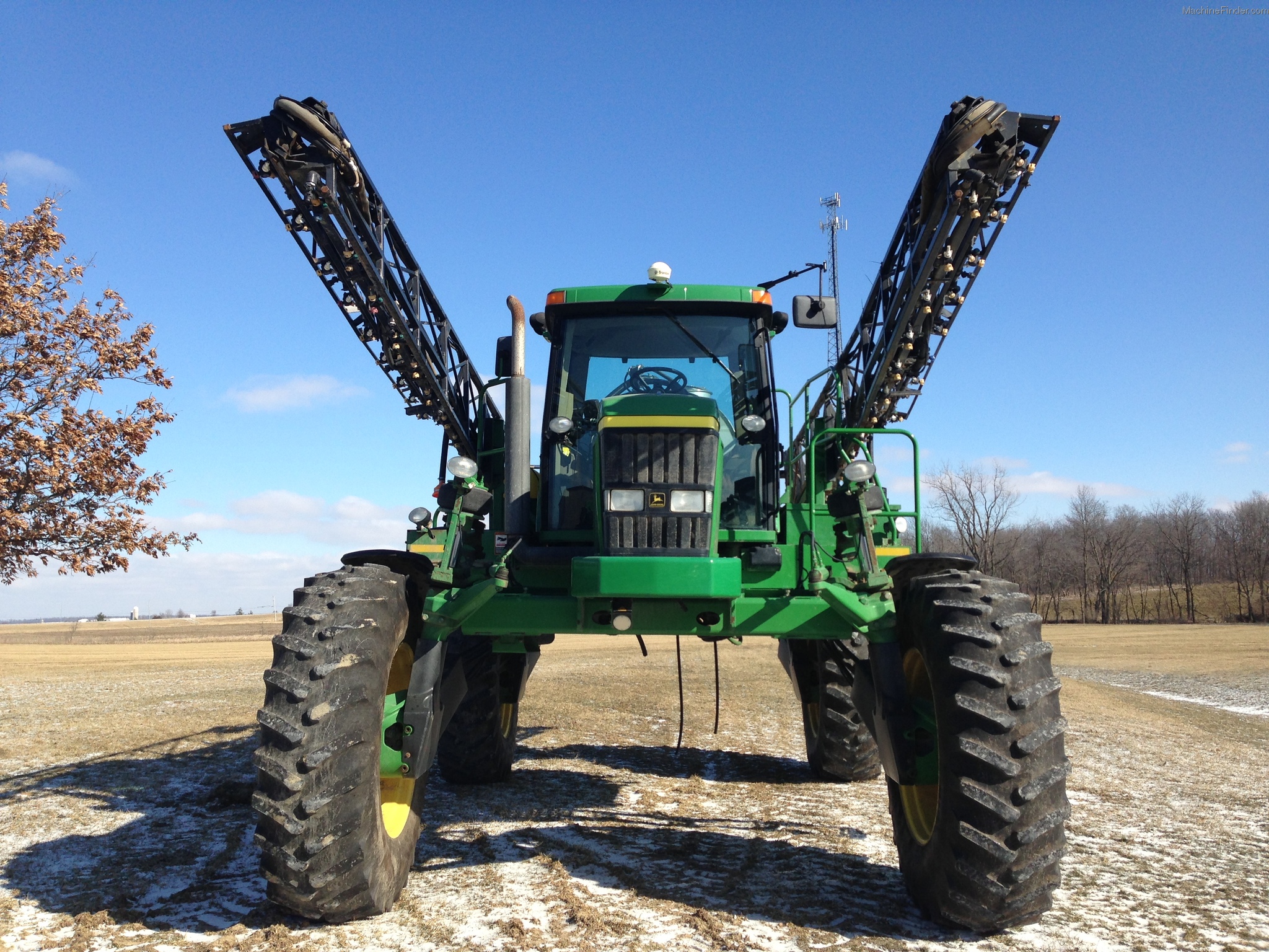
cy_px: 476
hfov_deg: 55.4
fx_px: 1210
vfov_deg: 42.9
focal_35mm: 33
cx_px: 634
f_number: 2.4
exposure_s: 1/1427
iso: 50
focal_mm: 4.13
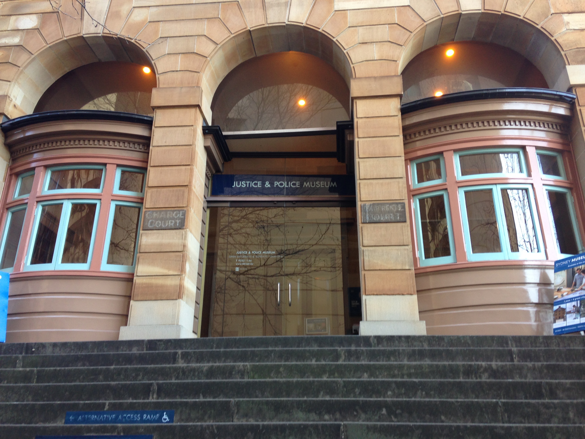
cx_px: 292
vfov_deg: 42.9
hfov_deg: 55.4
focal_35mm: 33
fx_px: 558
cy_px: 220
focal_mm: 4.12
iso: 50
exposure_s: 1/60
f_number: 2.4
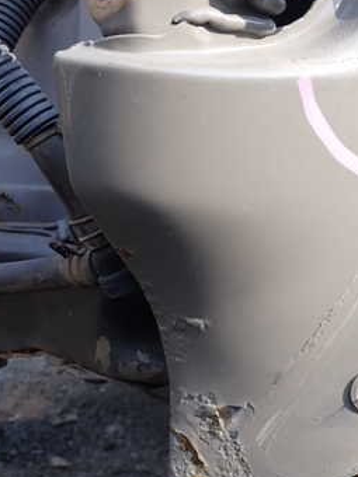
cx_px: 248
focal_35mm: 53
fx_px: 731
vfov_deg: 36.2
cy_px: 250
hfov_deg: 27.3
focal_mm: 5.4
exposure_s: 1/250
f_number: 3.2
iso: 100
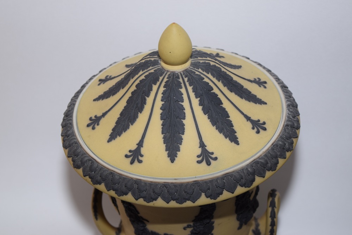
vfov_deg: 16.6
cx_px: 176
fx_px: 807
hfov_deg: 24.6
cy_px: 118
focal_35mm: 82
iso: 320
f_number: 5.6
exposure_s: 1/60
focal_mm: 55
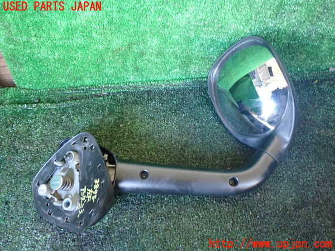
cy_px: 126
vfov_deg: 46.8
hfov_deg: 60.0
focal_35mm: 30
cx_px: 168
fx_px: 290
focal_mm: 5.4
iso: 640
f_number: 2.3
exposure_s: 1/30
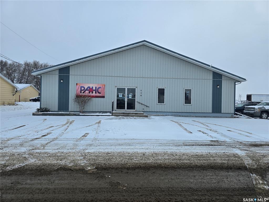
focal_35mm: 23
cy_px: 101
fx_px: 179
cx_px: 134
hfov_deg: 73.9
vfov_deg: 58.9
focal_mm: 6.3
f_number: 1.7
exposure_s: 1/238
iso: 12
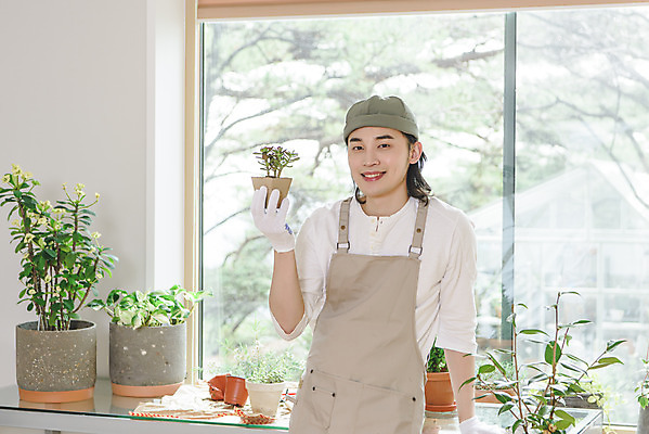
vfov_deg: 19.5
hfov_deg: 28.8
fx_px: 1262
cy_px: 217
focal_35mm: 70
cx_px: 324
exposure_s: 1/125
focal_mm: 70
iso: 320
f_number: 5
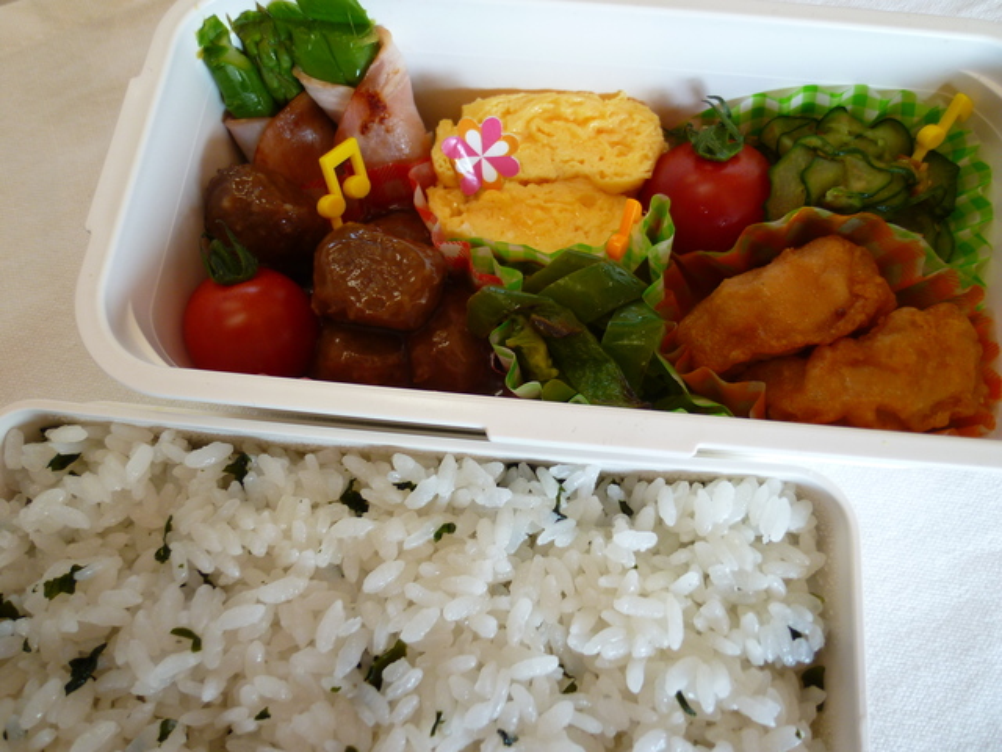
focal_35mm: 24
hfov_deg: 71.6
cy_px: 376
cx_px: 501
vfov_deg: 56.8
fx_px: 695
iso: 80
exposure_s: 1/80
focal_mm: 4.3
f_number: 2.2
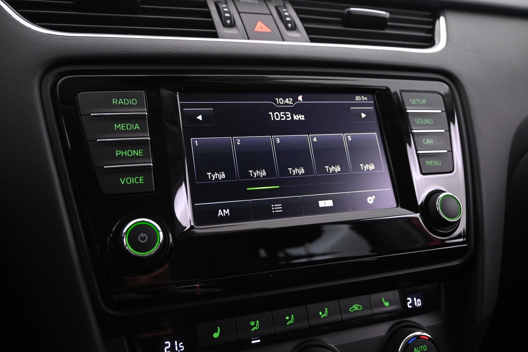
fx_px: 473
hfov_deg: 58.3
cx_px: 264
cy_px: 176
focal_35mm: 32
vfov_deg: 40.8
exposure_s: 1/25
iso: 2500
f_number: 4
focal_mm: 21.5
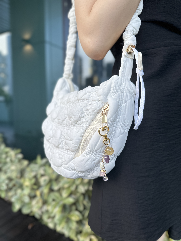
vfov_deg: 71.6
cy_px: 120
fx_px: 167
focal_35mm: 24
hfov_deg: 56.8
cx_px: 90
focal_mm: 6.86
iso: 250
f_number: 1.78
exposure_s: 1/121
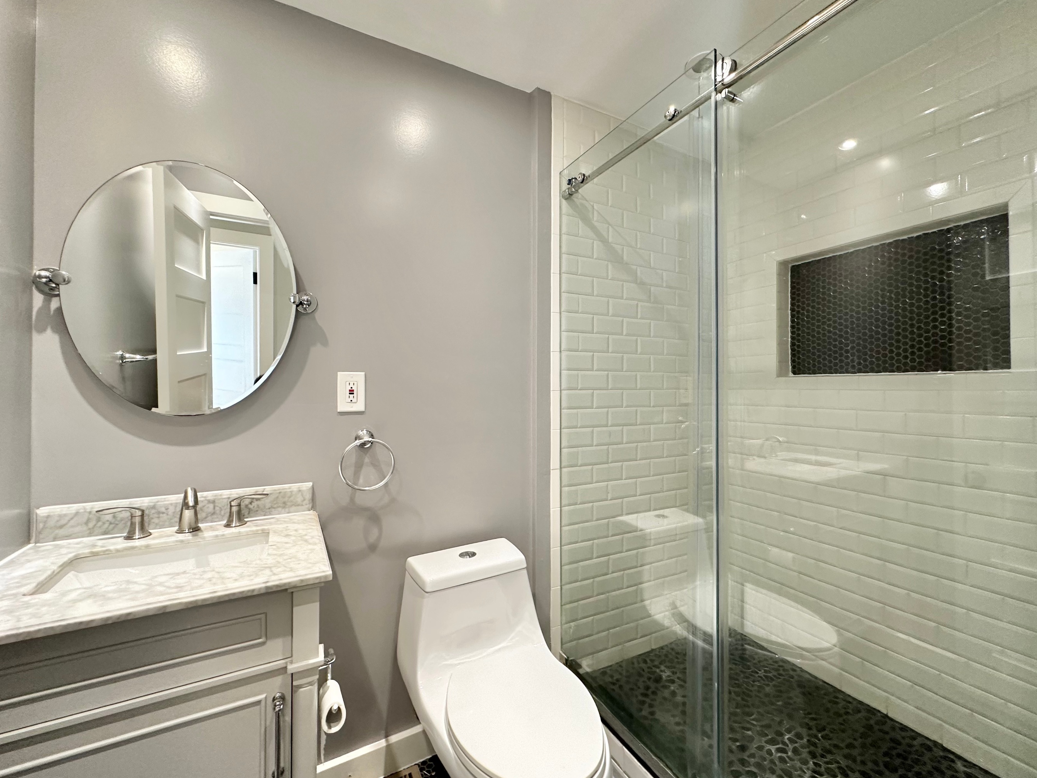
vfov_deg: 81.7
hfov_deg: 98.1
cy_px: 385
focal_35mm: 15
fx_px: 449
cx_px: 545
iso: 200
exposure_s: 1/60
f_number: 2.2
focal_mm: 2.22
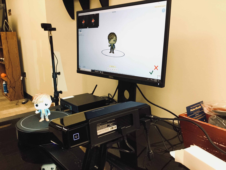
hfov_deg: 58.4
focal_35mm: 31
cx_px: 113
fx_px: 202
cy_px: 85
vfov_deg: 45.4
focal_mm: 3.3
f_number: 2.4
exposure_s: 1/30
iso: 160
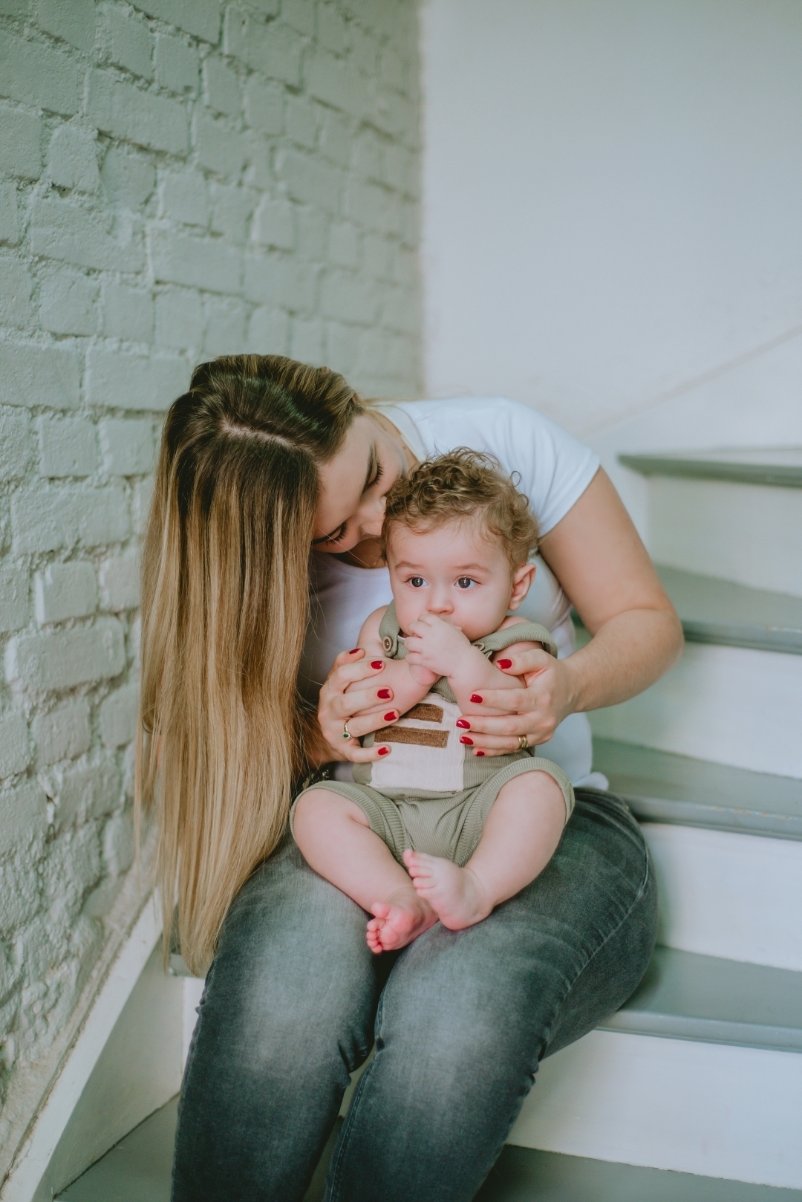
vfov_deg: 39.6
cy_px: 601
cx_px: 401
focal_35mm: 50
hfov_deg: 27.0
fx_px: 1669
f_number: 2.2
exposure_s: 1/250
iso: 640
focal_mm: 50
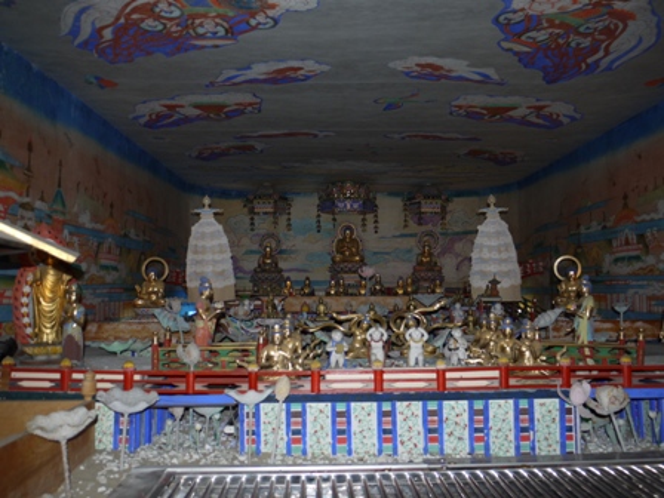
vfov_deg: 44.2
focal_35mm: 32
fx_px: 614
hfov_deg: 56.8
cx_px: 332
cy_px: 249
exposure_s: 1/125
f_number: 3.7
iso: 100
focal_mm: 16
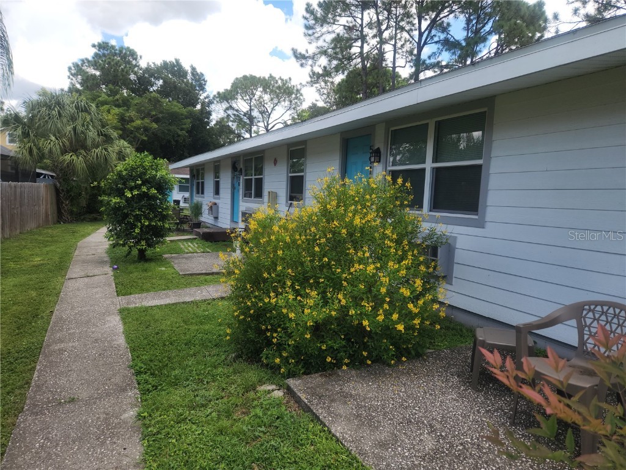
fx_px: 416
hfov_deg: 73.9
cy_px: 235
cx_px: 313
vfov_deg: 58.9
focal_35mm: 23
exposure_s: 1/562
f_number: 1.8
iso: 20
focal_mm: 5.4
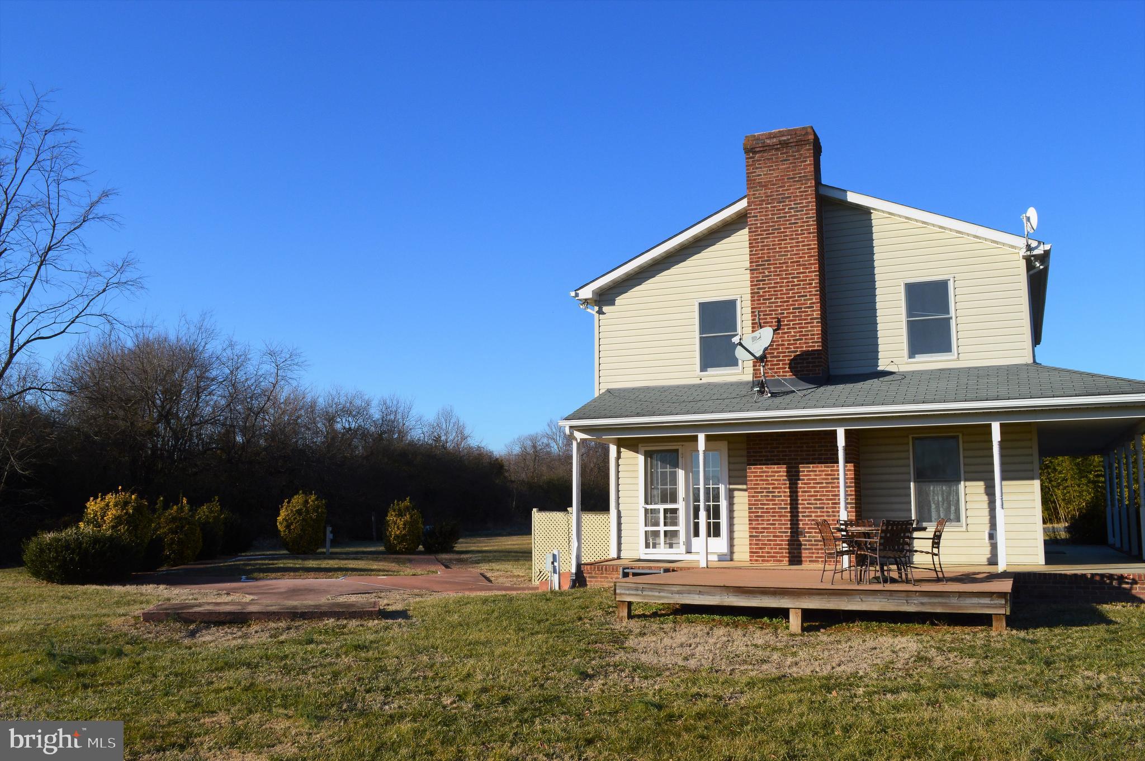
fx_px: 953
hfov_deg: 62.0
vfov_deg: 43.5
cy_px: 380
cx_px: 572
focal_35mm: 30
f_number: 11
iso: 360
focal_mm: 20
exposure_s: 1/500
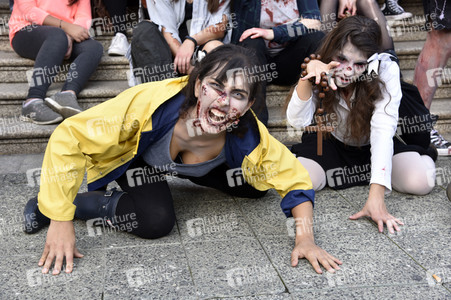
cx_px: 226
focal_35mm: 55
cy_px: 150
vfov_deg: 24.6
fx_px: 689
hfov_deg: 36.3
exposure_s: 1/125
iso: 400
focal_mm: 55
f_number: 5.6
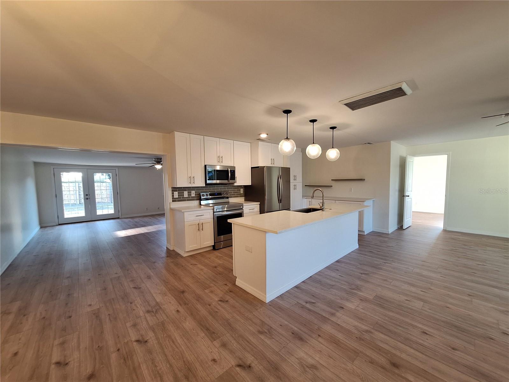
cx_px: 254
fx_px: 191
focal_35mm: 13
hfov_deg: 106.2
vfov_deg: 89.9
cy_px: 191
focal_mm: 1.74
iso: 80
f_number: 2.2
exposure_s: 1/40
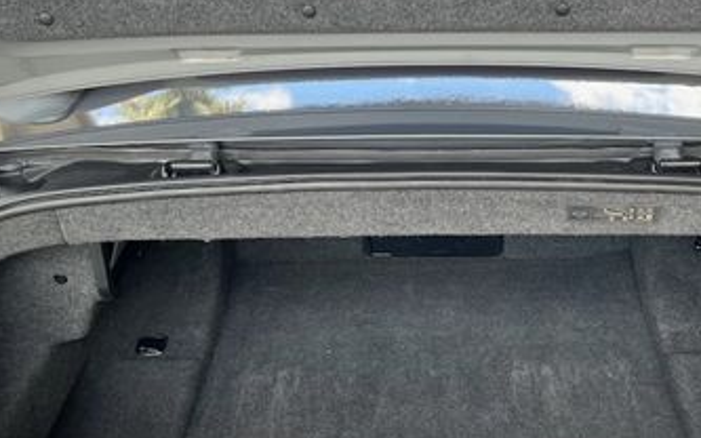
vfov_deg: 24.4
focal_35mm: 53
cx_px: 438
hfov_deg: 38.0
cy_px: 192
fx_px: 1012
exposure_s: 1/162
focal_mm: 5.7
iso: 64
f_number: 1.5
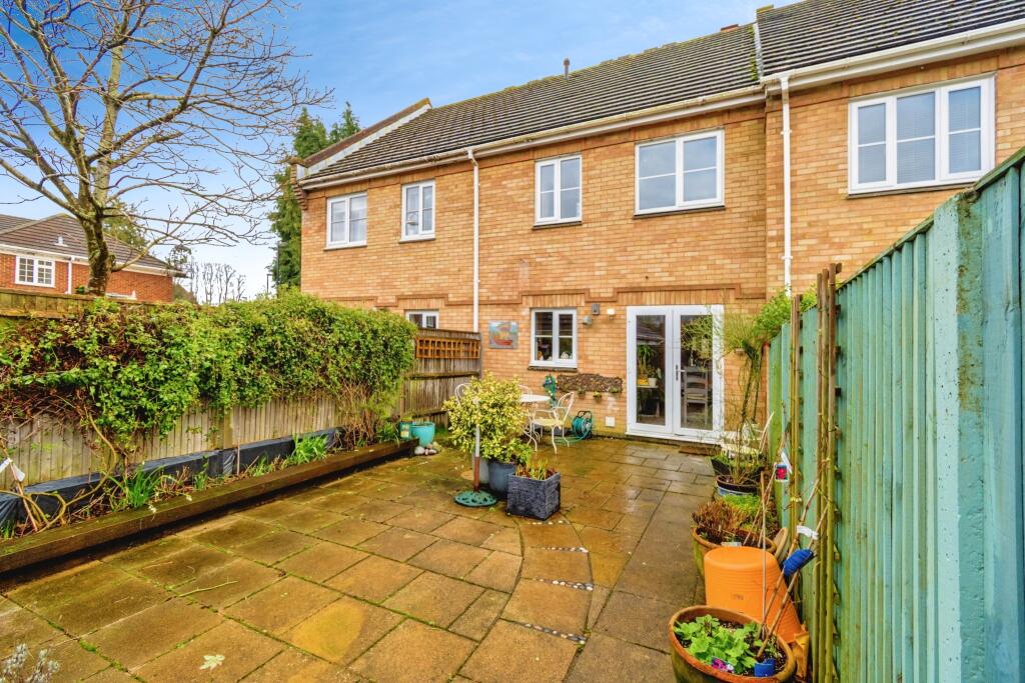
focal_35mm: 15
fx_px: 427
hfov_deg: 100.4
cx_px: 512
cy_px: 342
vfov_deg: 77.3
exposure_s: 1/640
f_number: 7.1
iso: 400
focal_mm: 10
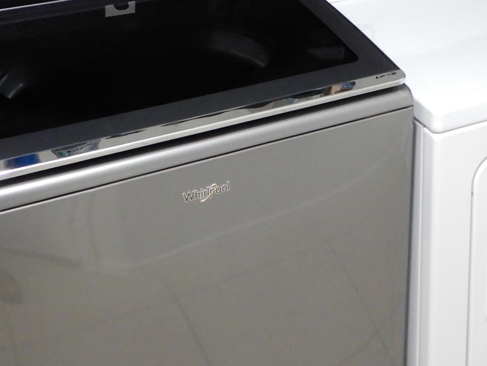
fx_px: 816
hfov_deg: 32.7
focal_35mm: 58
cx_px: 352
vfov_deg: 23.1
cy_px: -73
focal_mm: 4.3
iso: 400
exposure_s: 1/10
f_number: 3.4
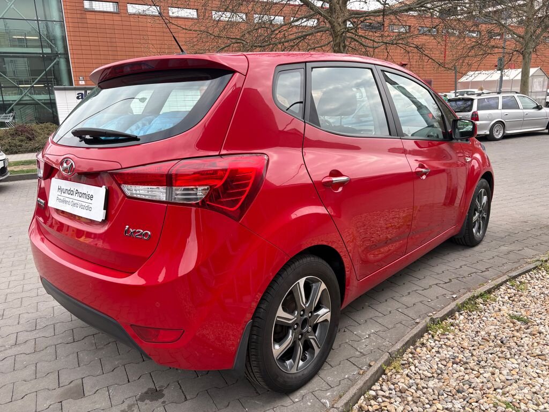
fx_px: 412
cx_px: 274
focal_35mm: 26
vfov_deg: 53.1
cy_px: 206
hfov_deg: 67.3
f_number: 1.6
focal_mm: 5.96
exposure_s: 1/612
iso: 50
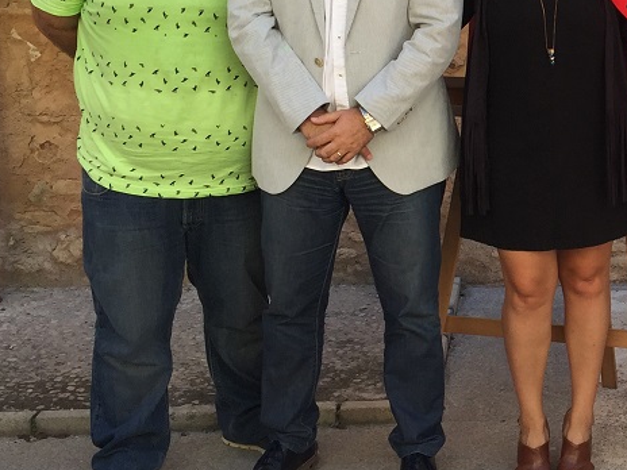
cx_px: 712
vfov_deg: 19.5
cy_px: 135
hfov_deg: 24.1
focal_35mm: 75
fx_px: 1358
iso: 32
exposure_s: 1/395
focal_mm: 4.15
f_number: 2.2
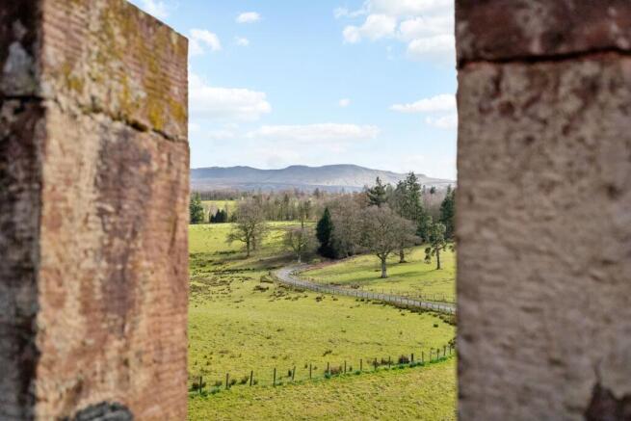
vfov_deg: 43.6
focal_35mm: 30
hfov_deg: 61.9
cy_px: 210
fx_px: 526
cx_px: 316
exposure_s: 1/6400
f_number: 4
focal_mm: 20
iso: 800
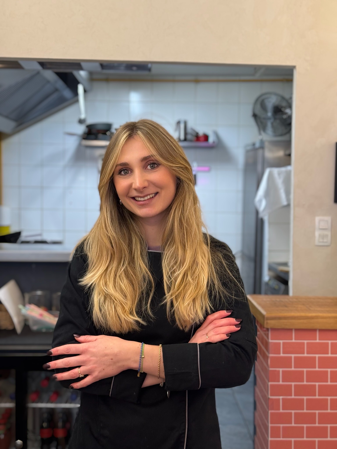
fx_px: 623
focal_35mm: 48
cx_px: 168
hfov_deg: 30.3
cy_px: 224
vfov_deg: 39.7
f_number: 1.78
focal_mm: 6.76
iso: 125
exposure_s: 1/42
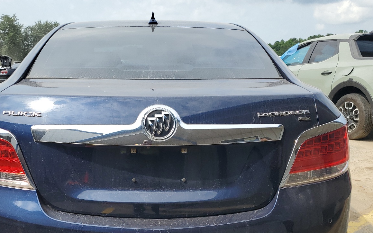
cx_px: 156
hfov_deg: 51.3
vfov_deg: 33.2
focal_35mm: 38
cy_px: 163
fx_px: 386
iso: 50
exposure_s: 1/1667
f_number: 1.5
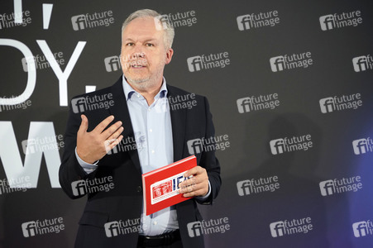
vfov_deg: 9.3
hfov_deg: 14.0
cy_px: 124
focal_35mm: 147
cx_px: 186
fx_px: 1522
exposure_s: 1/200
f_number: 5.6
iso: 1600
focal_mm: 147
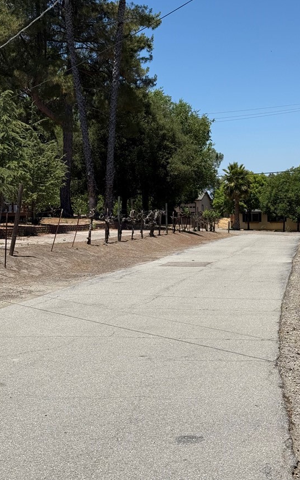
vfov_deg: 34.0
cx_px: 206
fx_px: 784
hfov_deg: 21.5
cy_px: 211
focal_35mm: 60
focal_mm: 6.76
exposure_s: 1/6536
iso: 64
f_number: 1.78
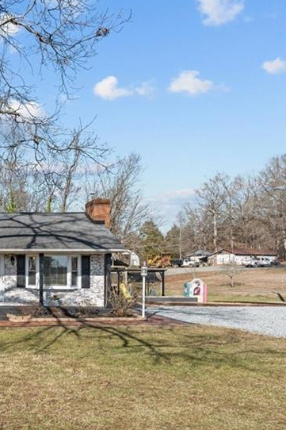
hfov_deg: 33.1
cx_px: -40
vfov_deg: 55.5
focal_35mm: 34
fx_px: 405
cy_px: 251
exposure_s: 1/500
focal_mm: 18
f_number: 7.1
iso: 200
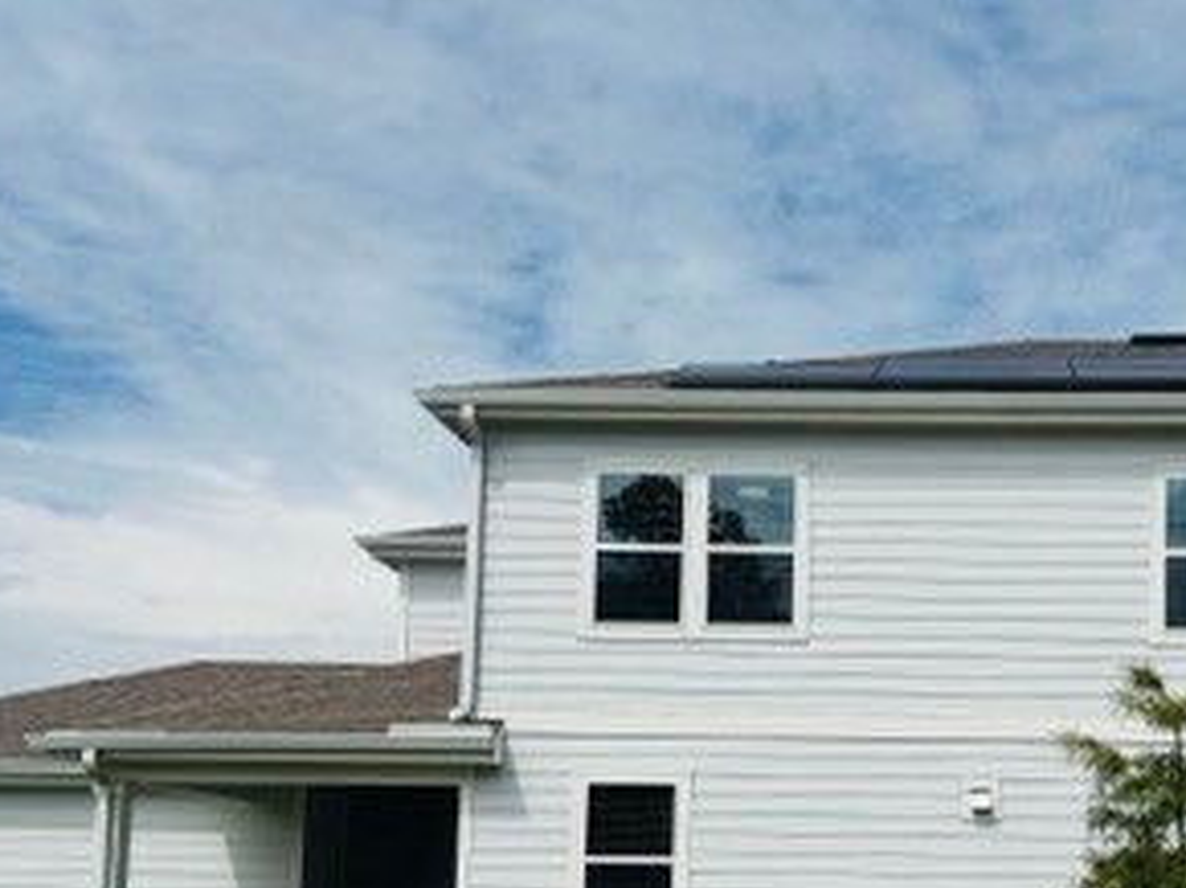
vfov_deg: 26.9
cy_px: 716
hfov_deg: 35.1
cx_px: 937
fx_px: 1814
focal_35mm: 53
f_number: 1.78
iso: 80
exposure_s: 1/12346
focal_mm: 6.76
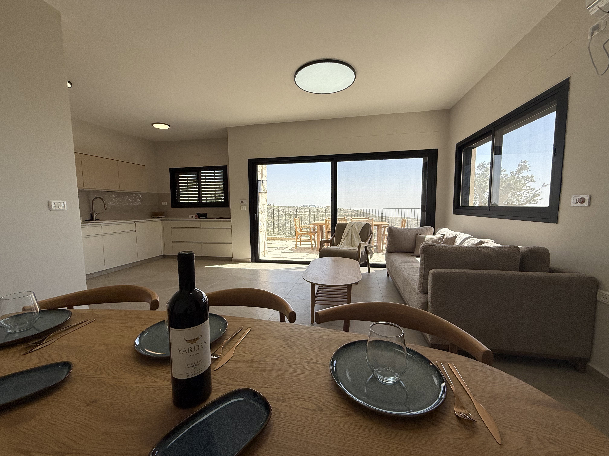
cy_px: 228
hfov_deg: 102.1
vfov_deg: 85.7
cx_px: 304
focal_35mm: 14
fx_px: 246
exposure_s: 1/1001
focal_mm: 2.22
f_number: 2.2
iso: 50
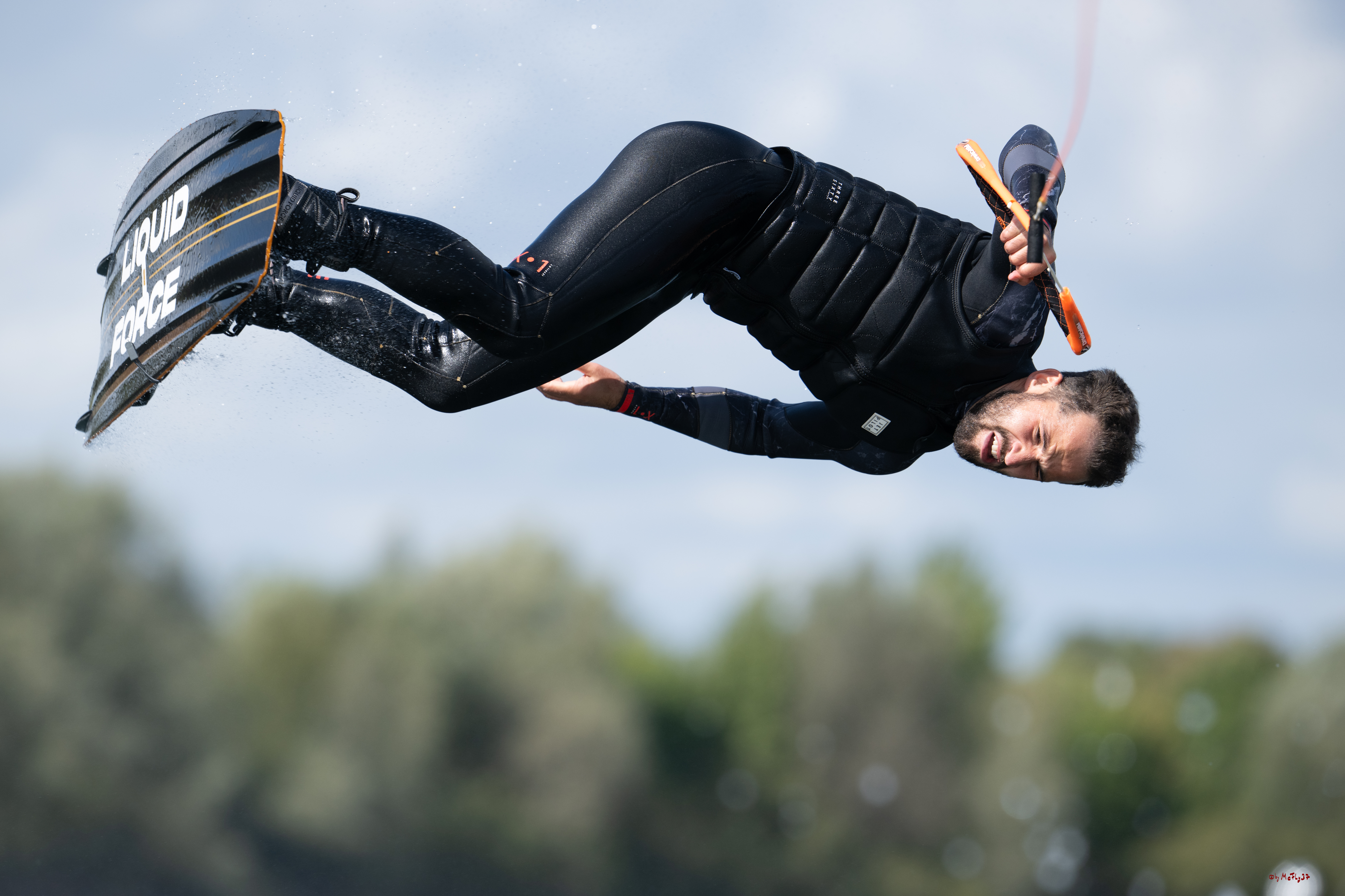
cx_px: 672
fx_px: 14943
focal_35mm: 400
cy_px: 448
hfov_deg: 5.2
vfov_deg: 3.4
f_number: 5
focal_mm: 400
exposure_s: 1/2500
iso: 320
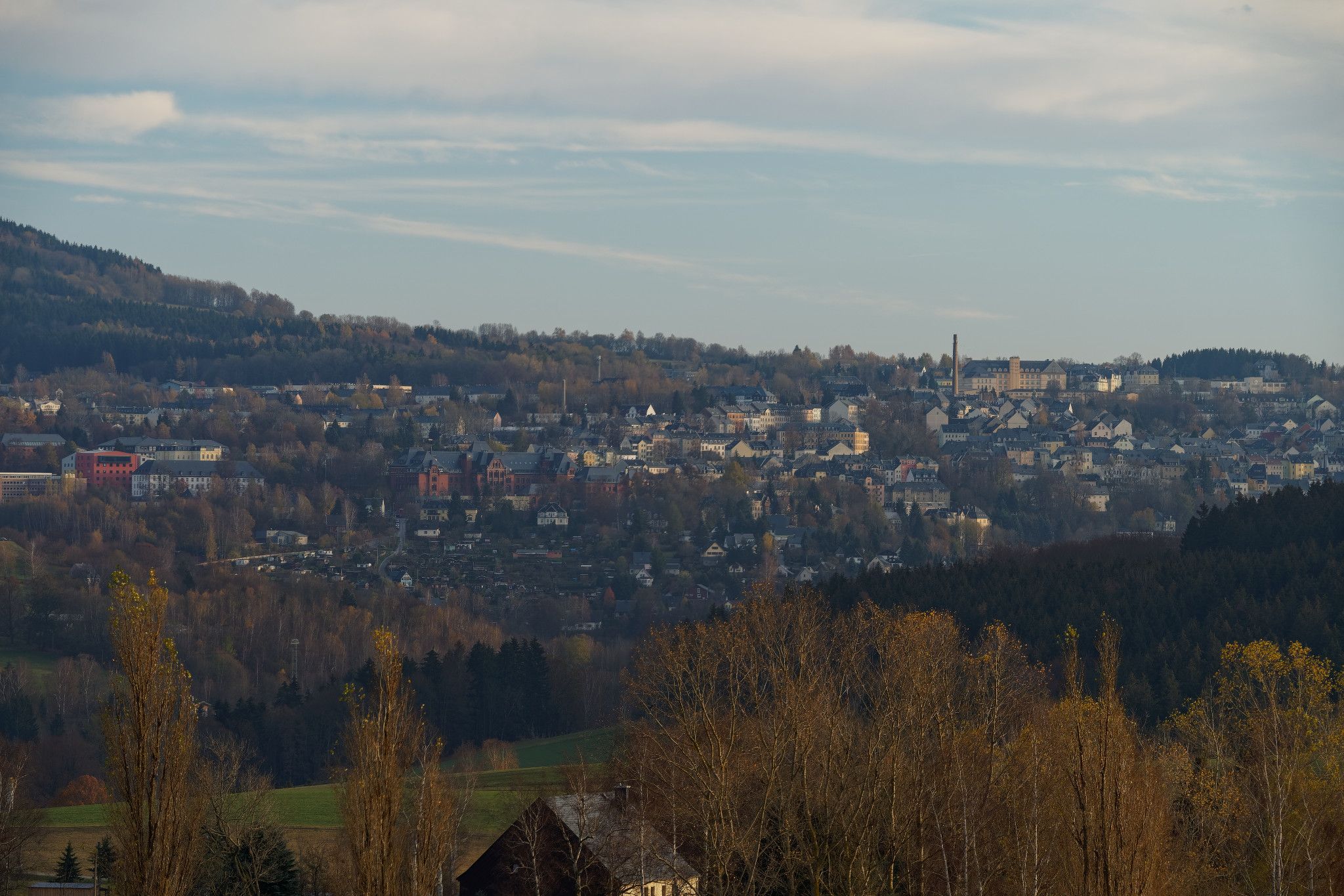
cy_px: 448
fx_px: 7928
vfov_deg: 6.5
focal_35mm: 212
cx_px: 672
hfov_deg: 9.7
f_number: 13
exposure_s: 1/25
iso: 100
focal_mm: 212.4
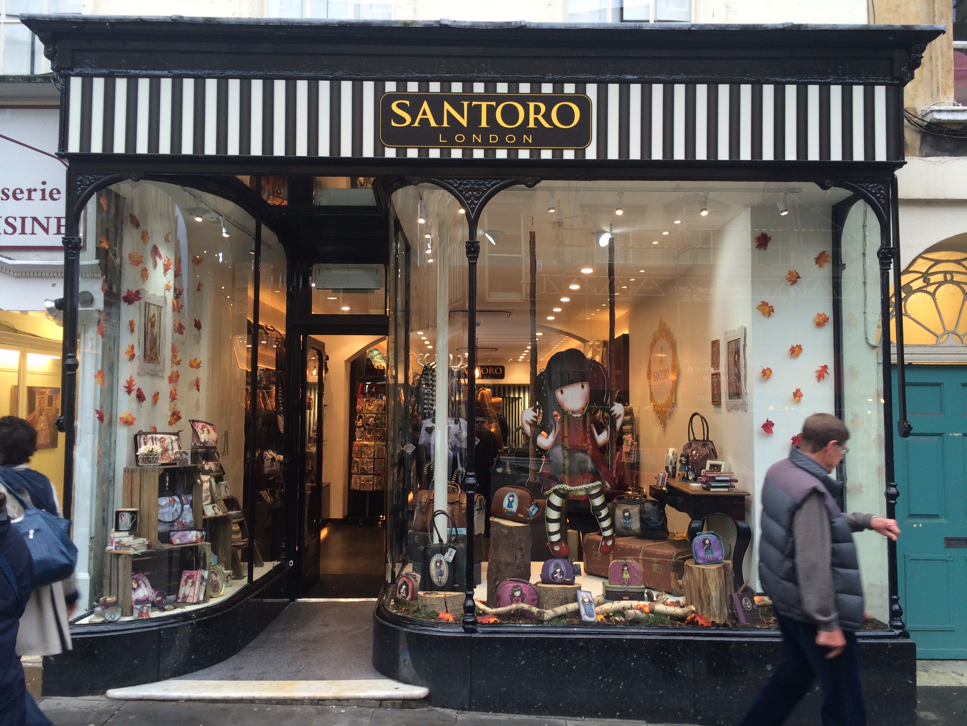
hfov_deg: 61.7
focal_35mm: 29
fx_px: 810
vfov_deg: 48.2
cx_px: 484
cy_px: 363
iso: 40
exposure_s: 1/50
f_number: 2.2
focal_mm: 4.15
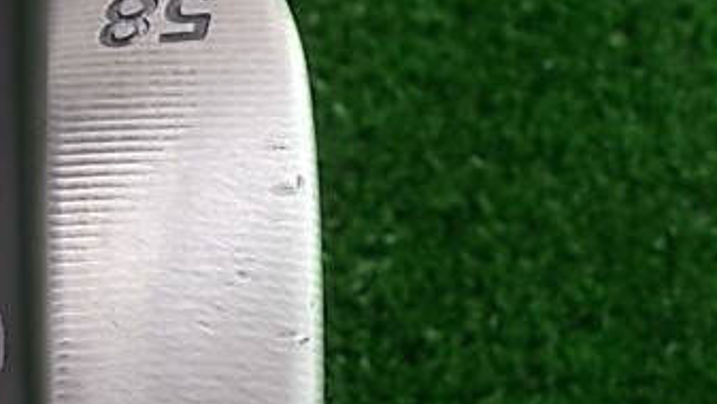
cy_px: 355
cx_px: 200
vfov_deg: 19.1
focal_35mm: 62
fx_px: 1179
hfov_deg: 33.3
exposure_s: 1/25
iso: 100
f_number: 3.4
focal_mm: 5.3
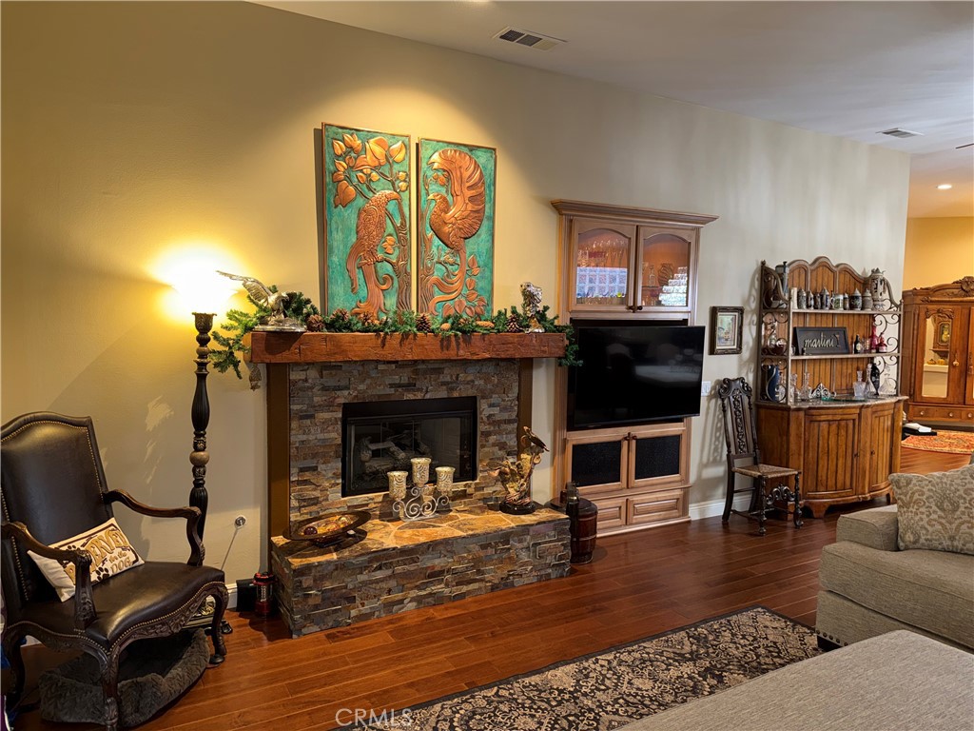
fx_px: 675
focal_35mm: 24
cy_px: 366
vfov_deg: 56.8
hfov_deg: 71.6
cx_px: 487
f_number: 1.78
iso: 100
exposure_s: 1/15
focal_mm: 6.76
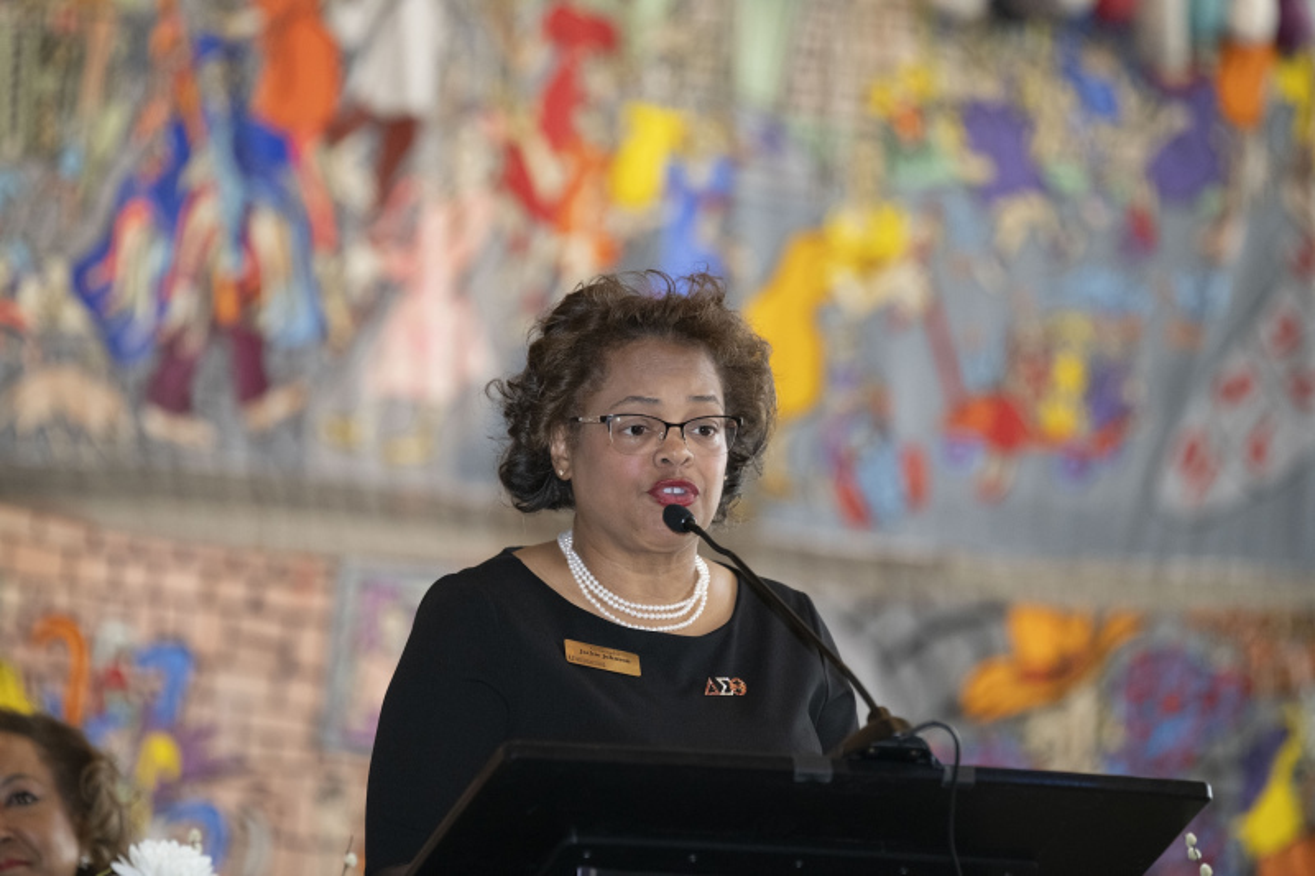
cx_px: 658
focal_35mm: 300
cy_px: 438
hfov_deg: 6.9
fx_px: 10955
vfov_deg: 4.6
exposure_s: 1/250
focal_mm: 300
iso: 3200
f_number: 4
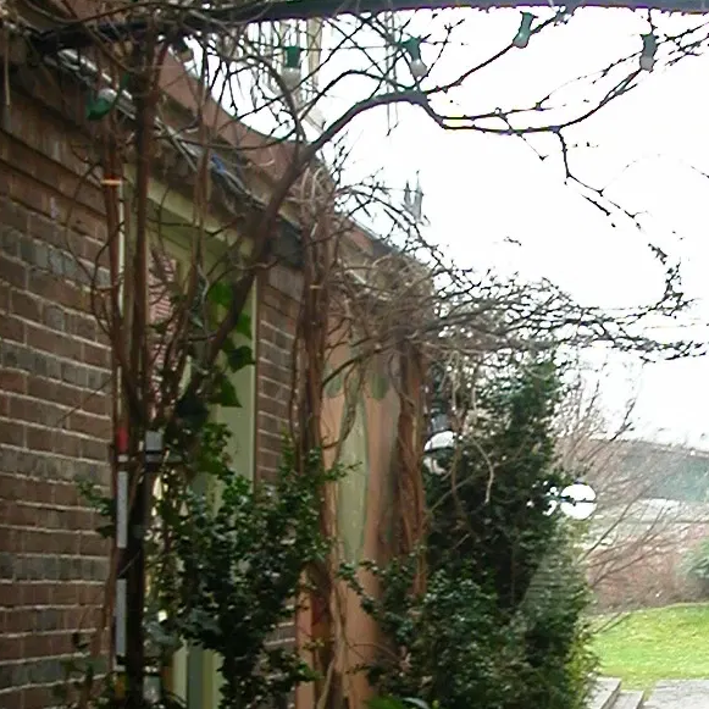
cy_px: 622
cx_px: 452
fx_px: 2086
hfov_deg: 19.3
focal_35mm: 90
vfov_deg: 19.0
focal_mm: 5.6
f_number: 2.7
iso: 100
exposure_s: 1/57.7
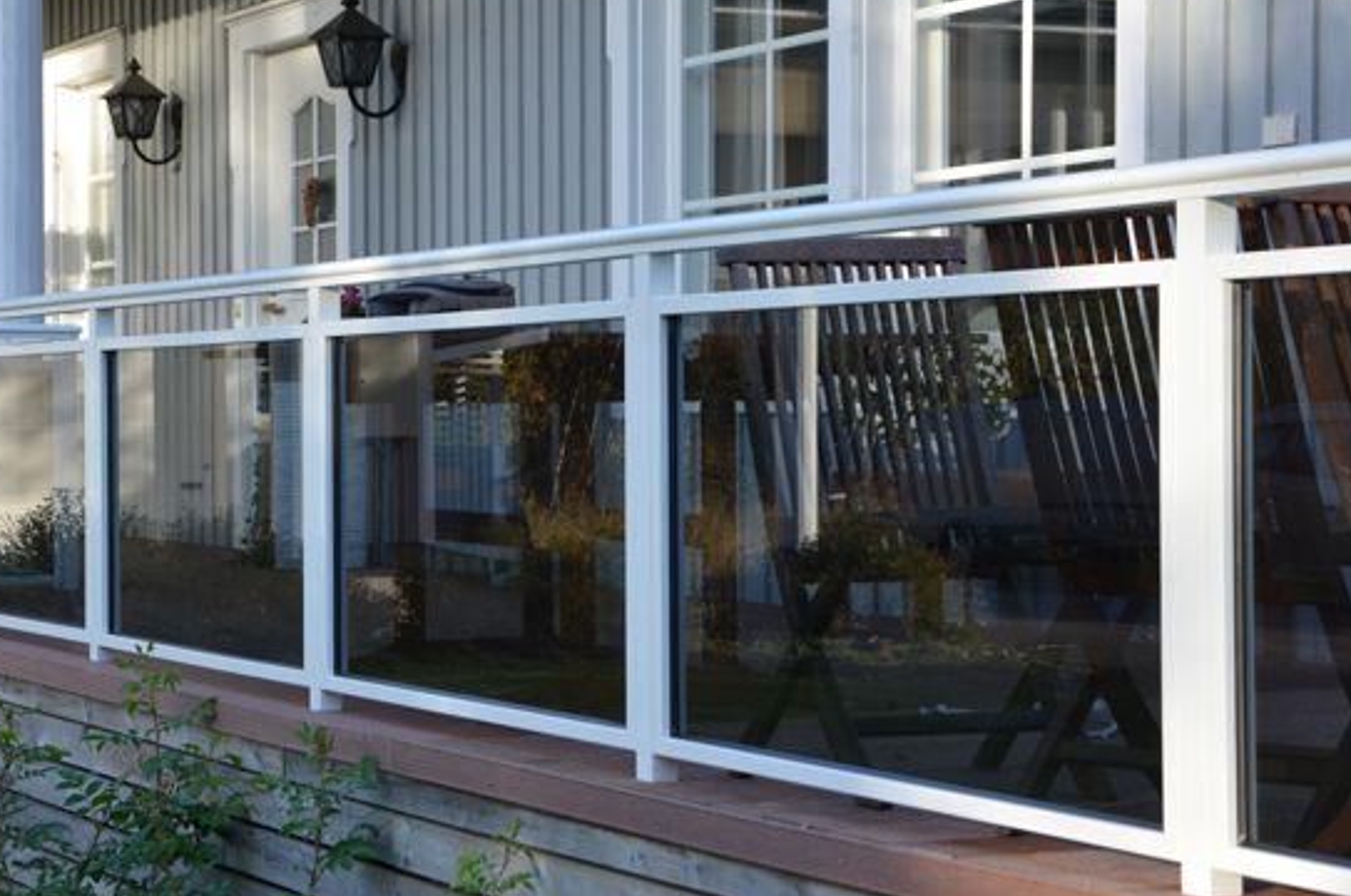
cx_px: 480
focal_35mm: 84
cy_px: 426
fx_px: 3147
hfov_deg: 24.1
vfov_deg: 16.2
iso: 200
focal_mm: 38
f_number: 6.3
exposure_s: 1/160
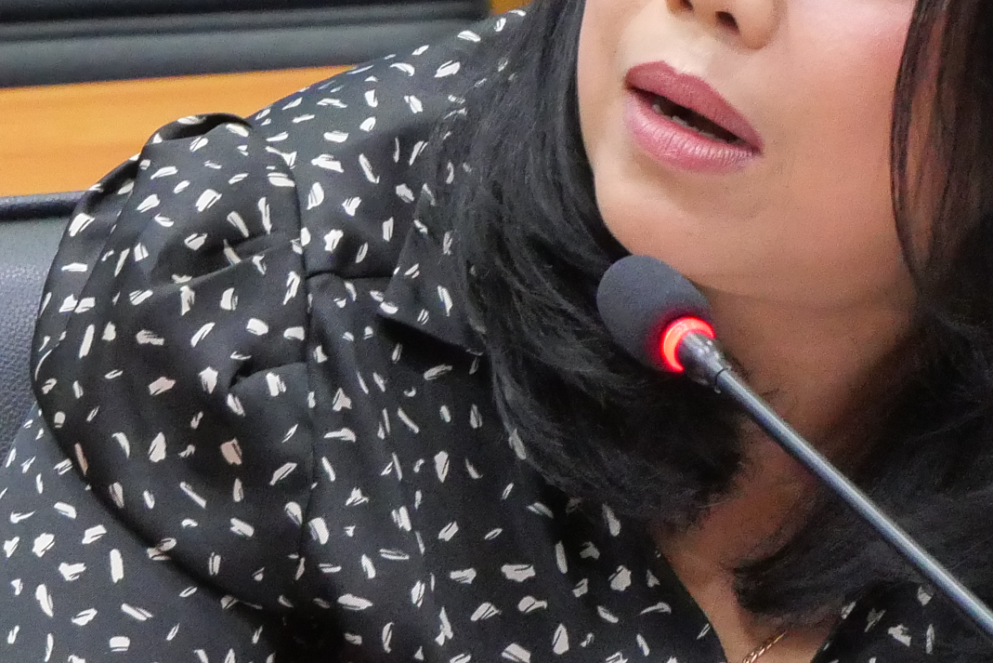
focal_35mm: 410
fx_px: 11310
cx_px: 623
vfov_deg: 3.4
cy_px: 458
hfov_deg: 5.0
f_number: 5.6
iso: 3200
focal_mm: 57
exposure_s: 1/40
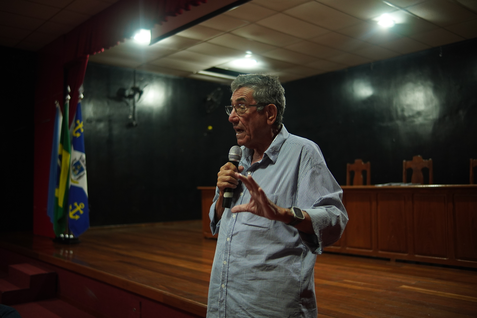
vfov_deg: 38.4
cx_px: 238
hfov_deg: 55.1
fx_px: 457
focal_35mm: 34
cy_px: 159
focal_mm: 23
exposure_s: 1/125
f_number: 1.4
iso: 640
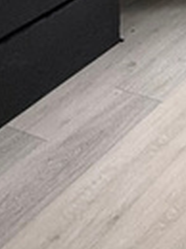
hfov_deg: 13.7
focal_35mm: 83
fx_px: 597
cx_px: 424
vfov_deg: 17.9
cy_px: -222
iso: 125
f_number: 2.2
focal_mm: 2.22
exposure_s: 1/99
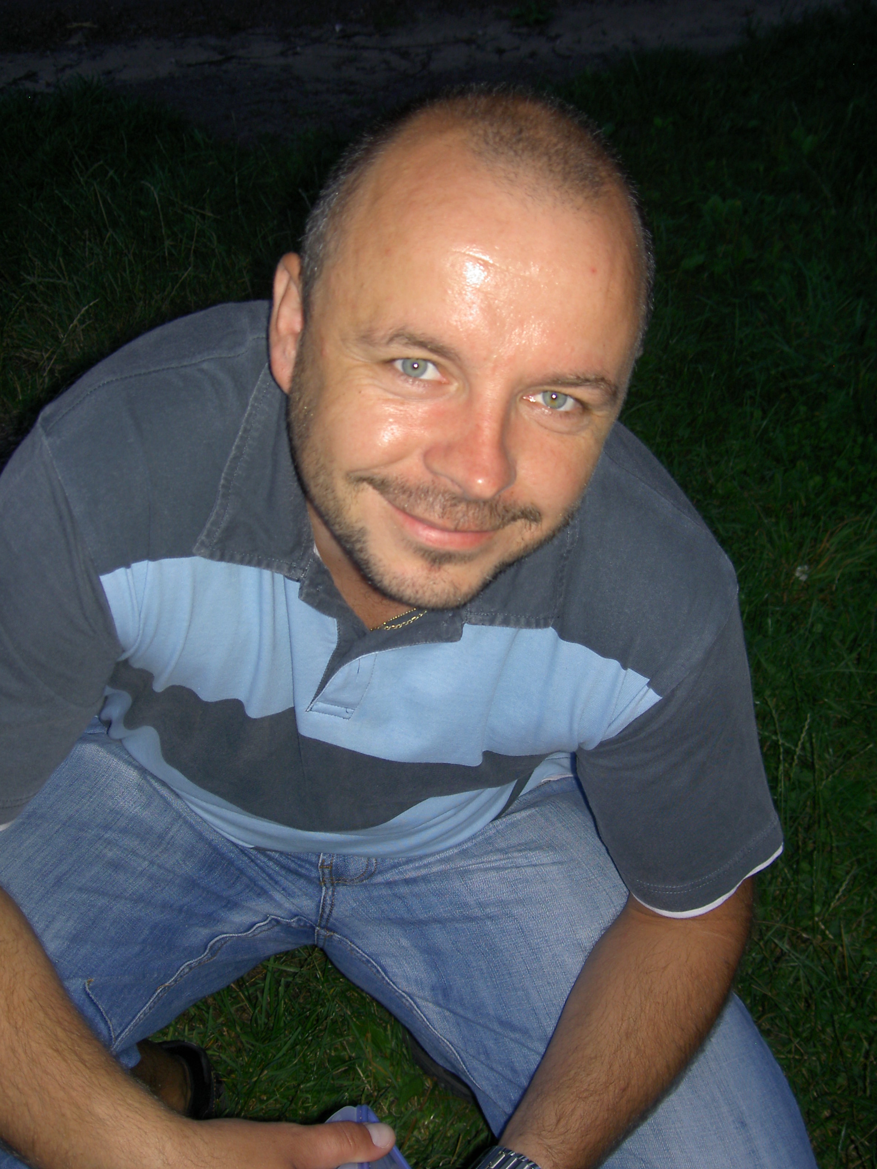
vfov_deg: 42.9
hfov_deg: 32.9
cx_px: 438
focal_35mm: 44
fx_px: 1486
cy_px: 584
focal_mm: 9
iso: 100
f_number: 2.9
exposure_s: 1/60
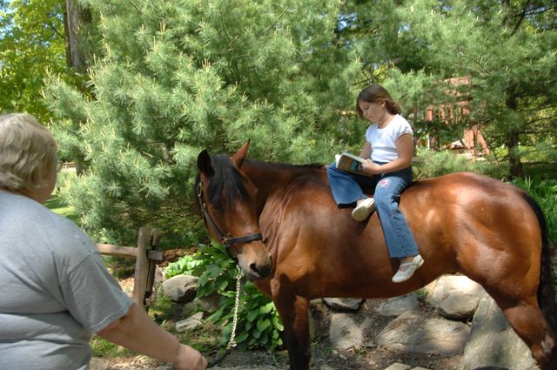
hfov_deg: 49.6
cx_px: 278
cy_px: 185
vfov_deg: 34.1
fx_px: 603
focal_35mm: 39
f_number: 4
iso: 100
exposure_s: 1/125
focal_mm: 26
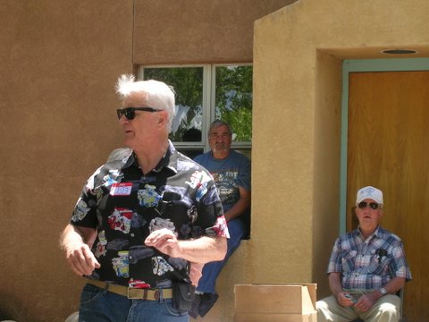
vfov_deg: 12.9
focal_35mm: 115
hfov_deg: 17.1
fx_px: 1425
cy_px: 161
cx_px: 214
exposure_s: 1/140
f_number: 4.9
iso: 50
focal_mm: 17.4
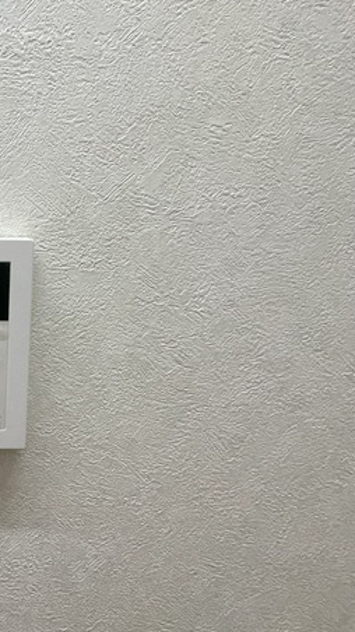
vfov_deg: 69.9
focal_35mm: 27
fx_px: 452
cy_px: 317
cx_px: -53
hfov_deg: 35.4
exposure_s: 1/100
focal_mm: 1.55
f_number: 2.4
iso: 200
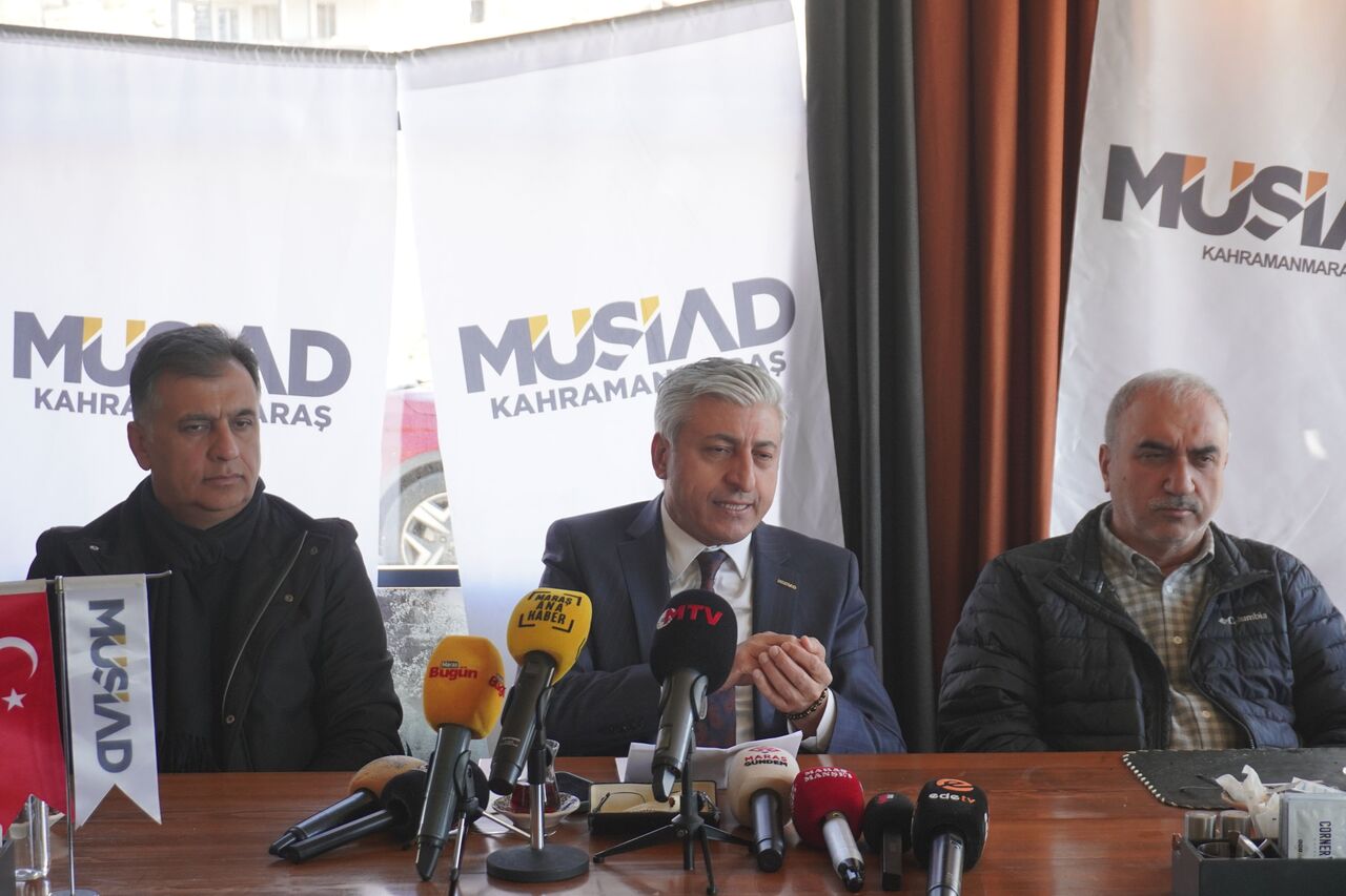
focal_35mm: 60
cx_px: 673
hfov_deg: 33.4
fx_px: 2243
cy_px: 448
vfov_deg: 22.6
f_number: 5.6
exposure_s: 1/160
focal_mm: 40
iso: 800
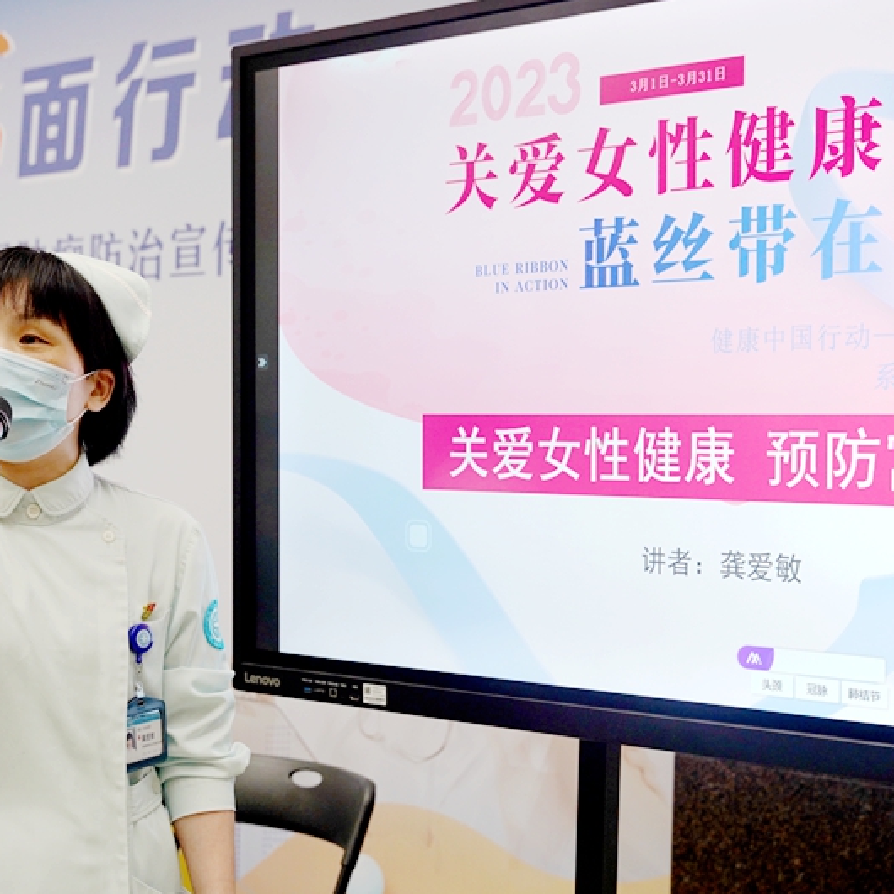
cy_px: 448
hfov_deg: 33.5
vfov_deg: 33.5
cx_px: 430
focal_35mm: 51
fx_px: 1487
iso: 1000
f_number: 4
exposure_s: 1/160
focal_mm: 39.7
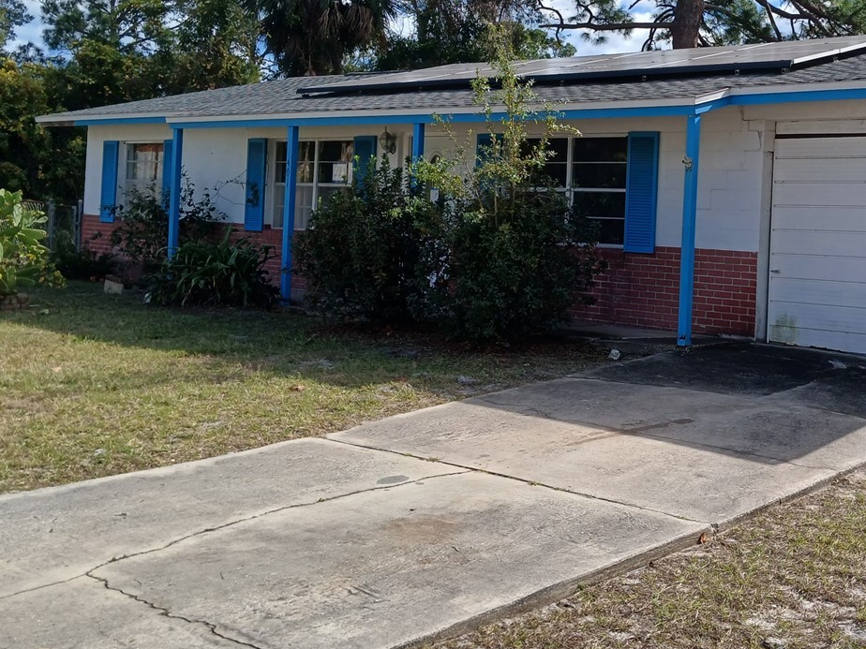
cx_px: 645
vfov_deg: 31.9
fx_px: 1126
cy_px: 210
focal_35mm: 45
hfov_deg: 40.9
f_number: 1.8
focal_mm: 3.98
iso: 20
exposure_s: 1/761
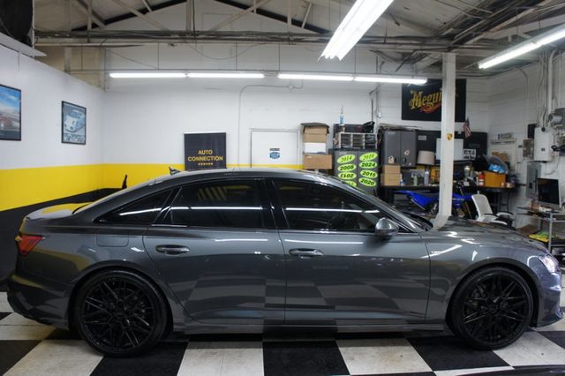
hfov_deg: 67.4
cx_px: 282
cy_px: 188
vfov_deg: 47.9
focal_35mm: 27
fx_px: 424
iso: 250
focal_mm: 18
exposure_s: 1/30
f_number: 3.5
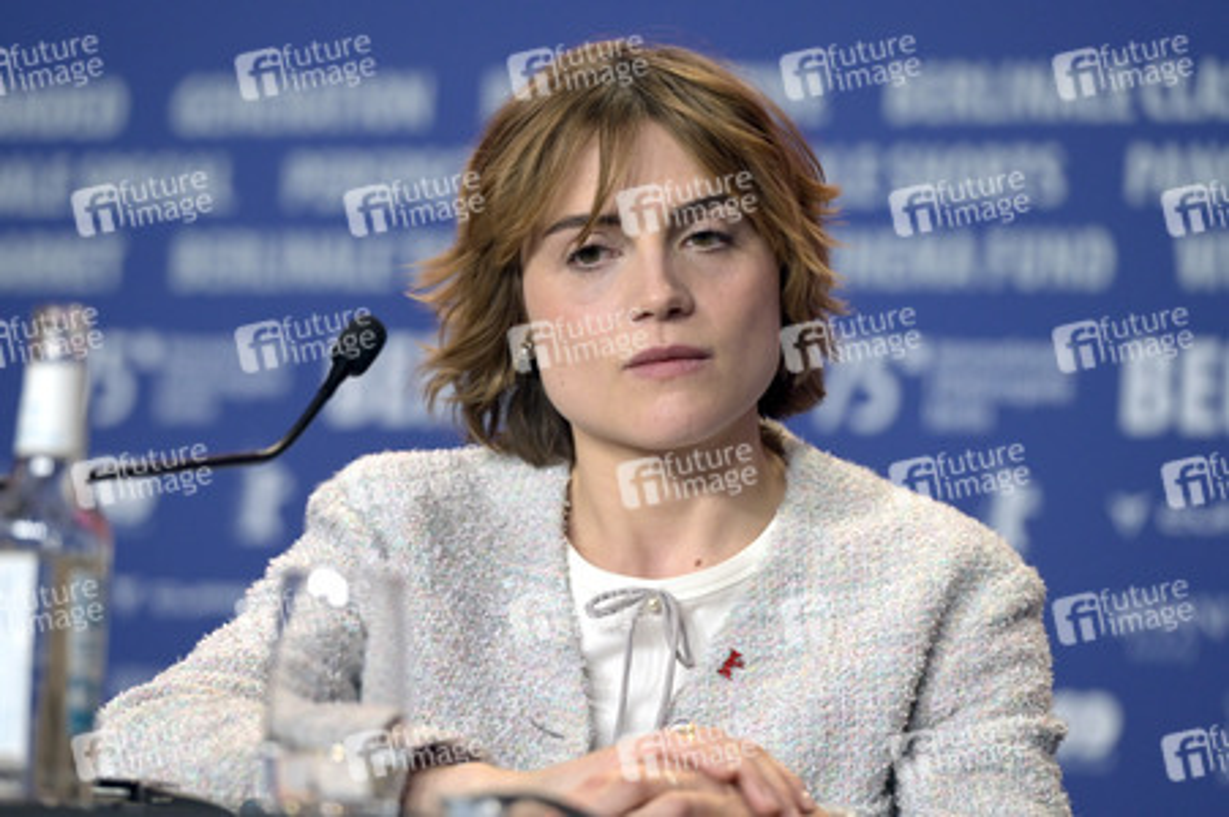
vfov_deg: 7.2
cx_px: 614
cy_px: 408
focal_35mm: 190
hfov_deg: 10.8
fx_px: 6481
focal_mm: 190
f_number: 4
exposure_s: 1/320
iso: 2000
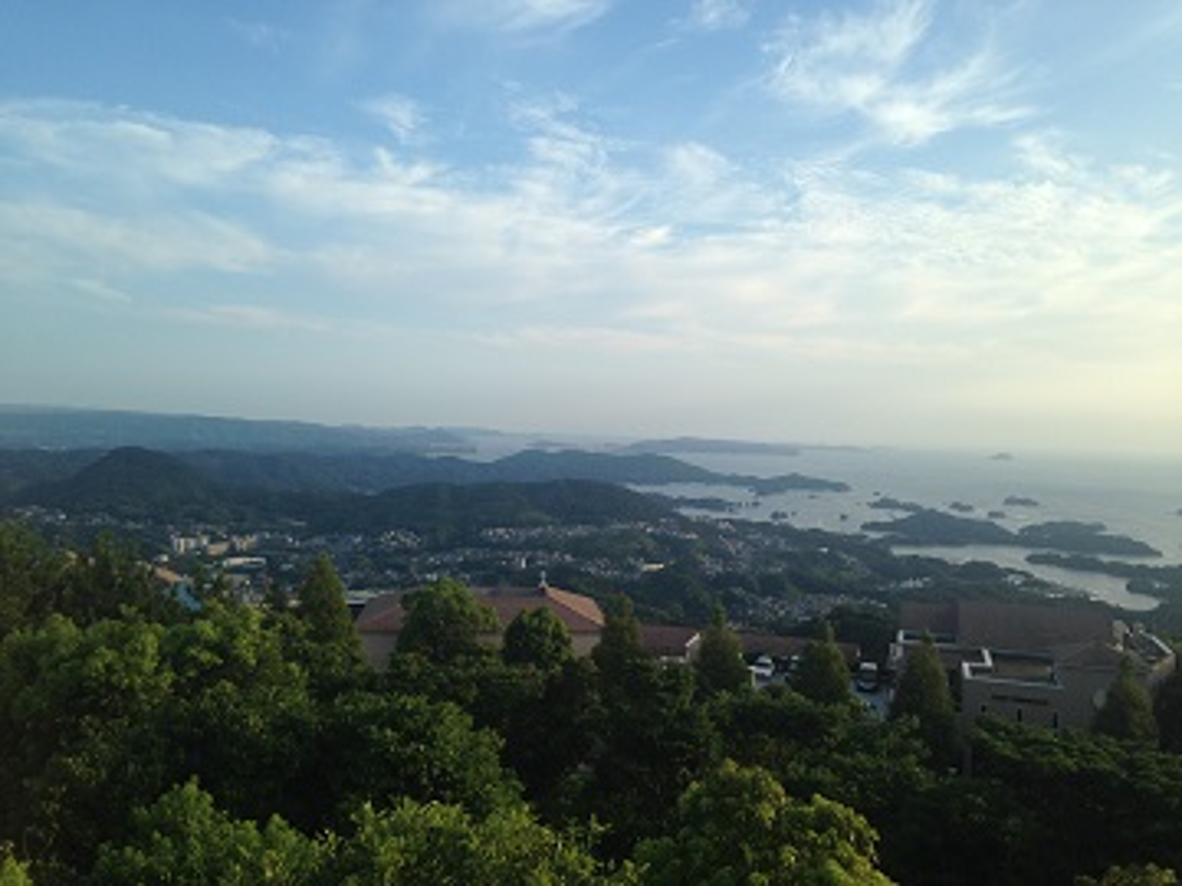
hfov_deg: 55.4
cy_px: 443
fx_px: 1127
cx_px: 591
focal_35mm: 33
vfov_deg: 42.9
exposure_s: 1/742
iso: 50
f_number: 2.4
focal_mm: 4.12
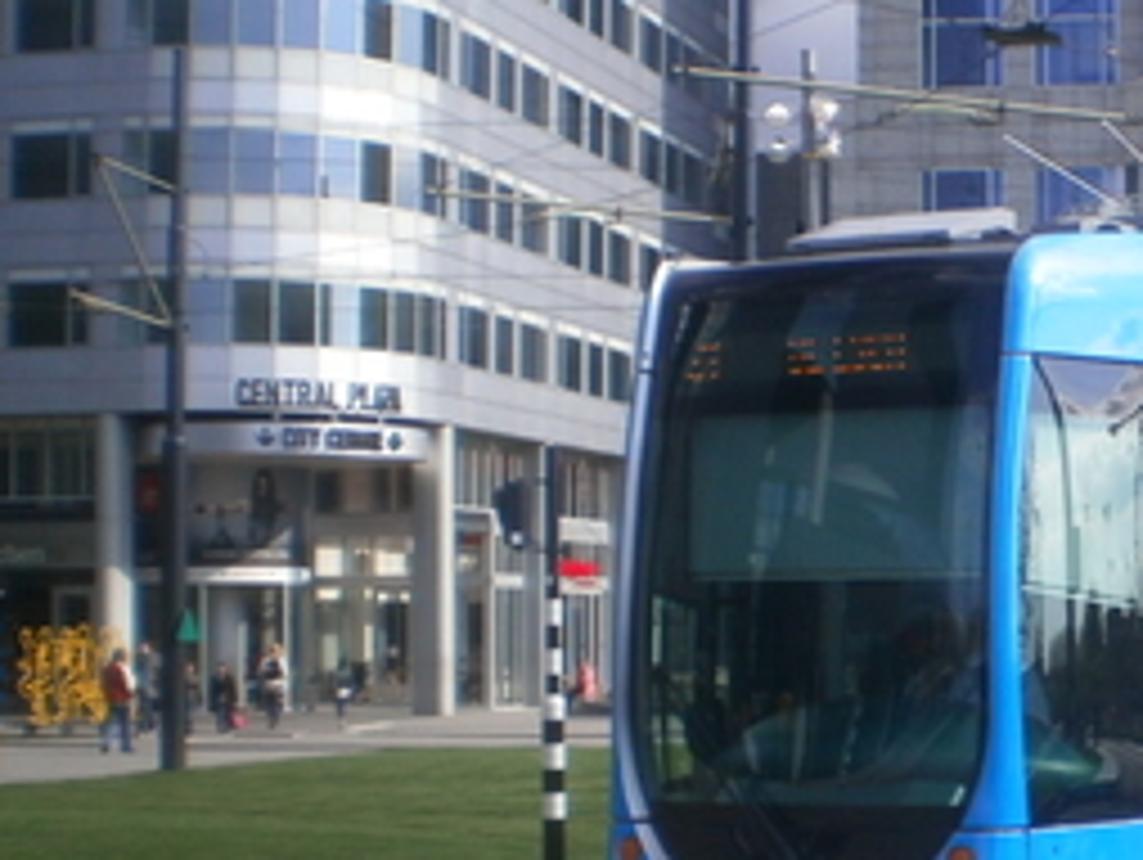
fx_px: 2809
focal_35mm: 85
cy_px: 549
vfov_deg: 17.4
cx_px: 1328
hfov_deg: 21.5
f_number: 4.6
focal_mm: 6.3
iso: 100
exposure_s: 1/500
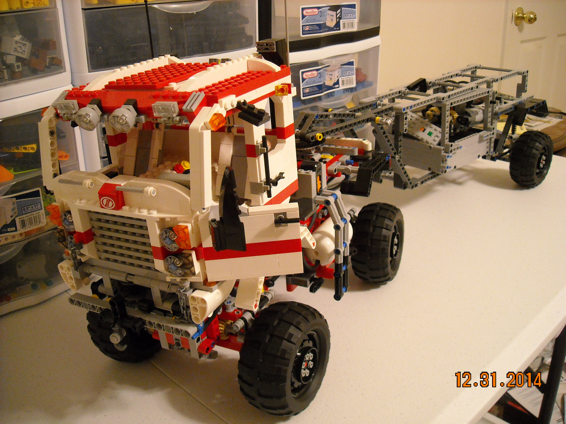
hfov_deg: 52.6
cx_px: 283
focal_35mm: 35
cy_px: 212
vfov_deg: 40.7
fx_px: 572
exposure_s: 1/33
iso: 400
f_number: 2.8
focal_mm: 5.7
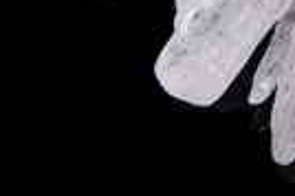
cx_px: 332
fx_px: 2660
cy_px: -61
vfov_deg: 4.2
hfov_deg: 6.3
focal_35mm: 325
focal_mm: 60
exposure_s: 1/160
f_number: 14
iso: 125
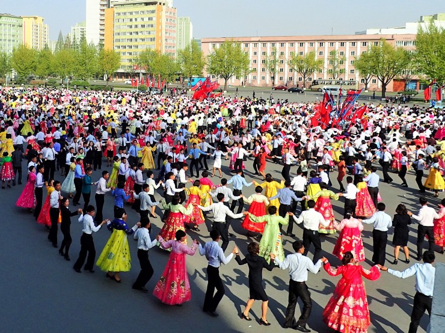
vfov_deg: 54.8
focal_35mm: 25
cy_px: 166
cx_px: 222
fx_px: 321
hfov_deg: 69.4
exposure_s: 1/200
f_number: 8
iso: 100
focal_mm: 4.5
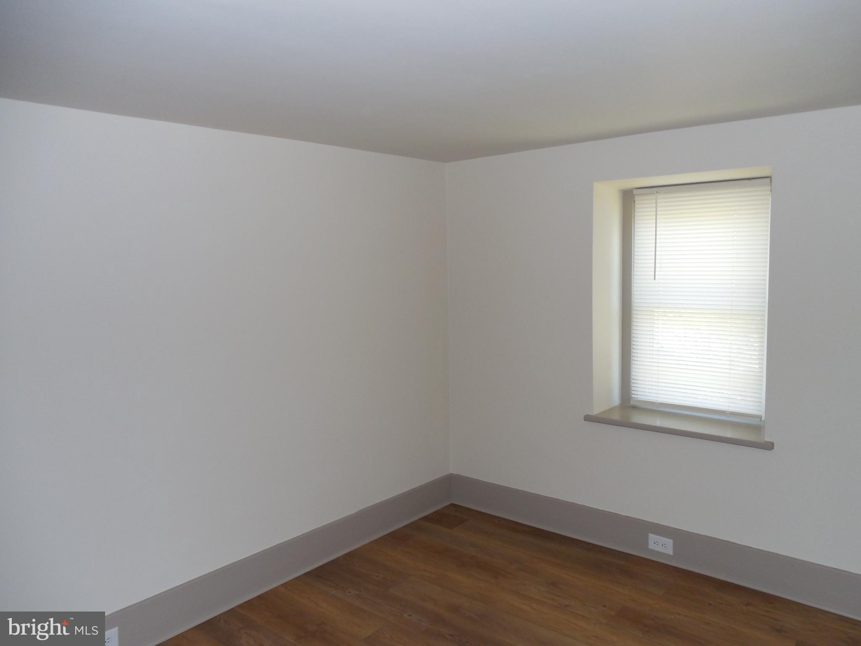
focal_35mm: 25
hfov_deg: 69.4
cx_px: 430
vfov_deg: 54.9
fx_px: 622
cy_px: 323
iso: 200
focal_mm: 4.5
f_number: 3.3
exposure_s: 1/25
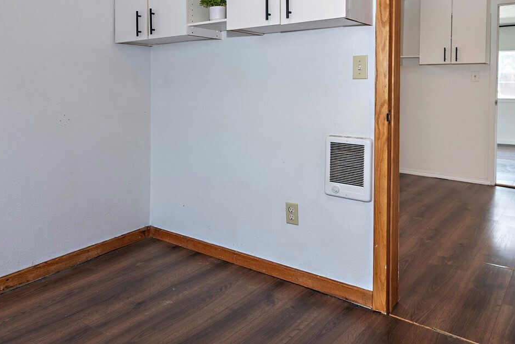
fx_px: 415
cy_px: 118
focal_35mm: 29
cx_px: 197
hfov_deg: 62.9
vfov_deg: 44.4
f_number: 4.5
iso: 200
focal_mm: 16
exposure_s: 1/30
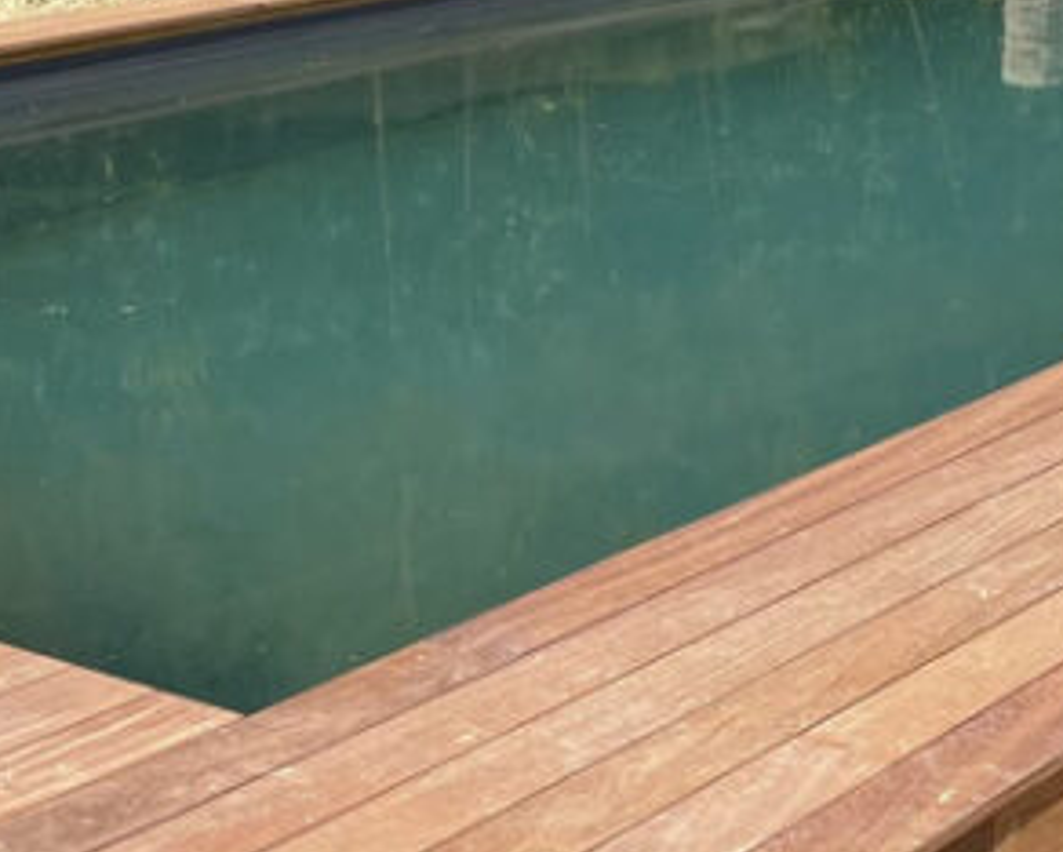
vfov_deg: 16.1
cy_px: -342
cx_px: 1525
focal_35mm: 89
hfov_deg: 19.2
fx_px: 2802
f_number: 1.6
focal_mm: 5.1
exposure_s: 1/3922
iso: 32
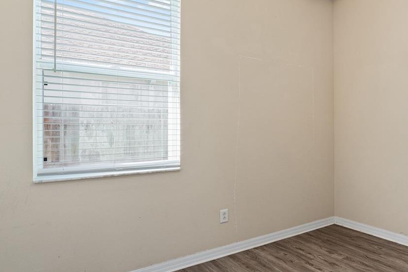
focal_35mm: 27
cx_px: 343
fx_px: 306
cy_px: 128
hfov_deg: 60.3
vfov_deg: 47.9
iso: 250
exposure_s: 1/10
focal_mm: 14
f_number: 7.1
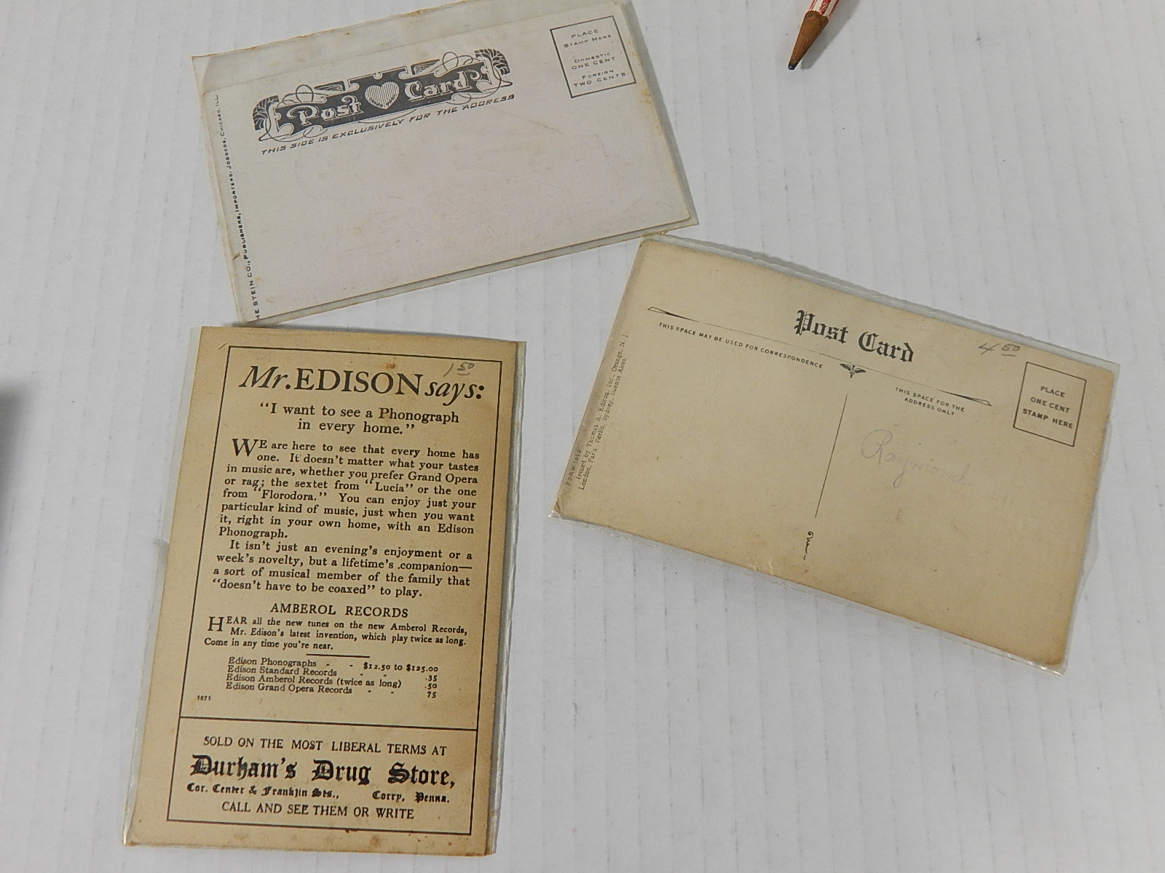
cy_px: 436
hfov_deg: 54.0
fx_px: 1144
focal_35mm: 34
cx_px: 582
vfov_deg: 41.8
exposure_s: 1/30
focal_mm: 6.1
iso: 220
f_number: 3.3
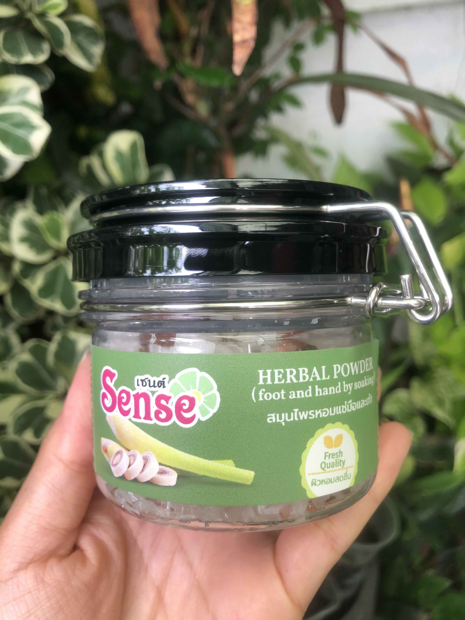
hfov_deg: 49.7
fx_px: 502
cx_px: 232
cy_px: 310
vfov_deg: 63.4
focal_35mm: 28
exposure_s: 1/120
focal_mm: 3.99
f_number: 1.8
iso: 64
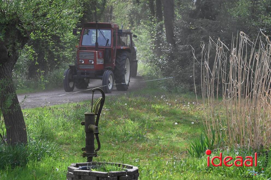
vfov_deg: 13.7
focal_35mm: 100
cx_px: 136
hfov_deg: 20.4
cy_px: 90
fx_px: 752
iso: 10000
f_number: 14
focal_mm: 100
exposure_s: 1/3200
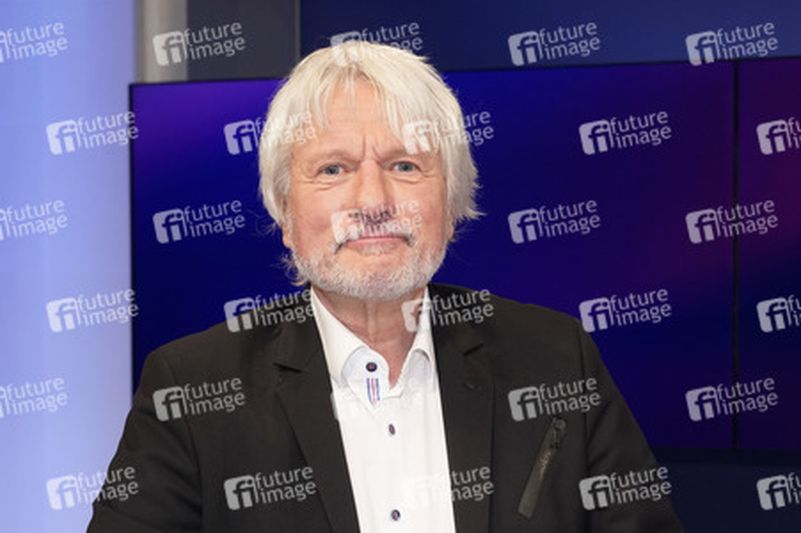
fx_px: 1067
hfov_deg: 41.1
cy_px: 266
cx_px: 400
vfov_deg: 28.0
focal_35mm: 48
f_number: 5.6
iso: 2000
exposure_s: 1/125
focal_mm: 48
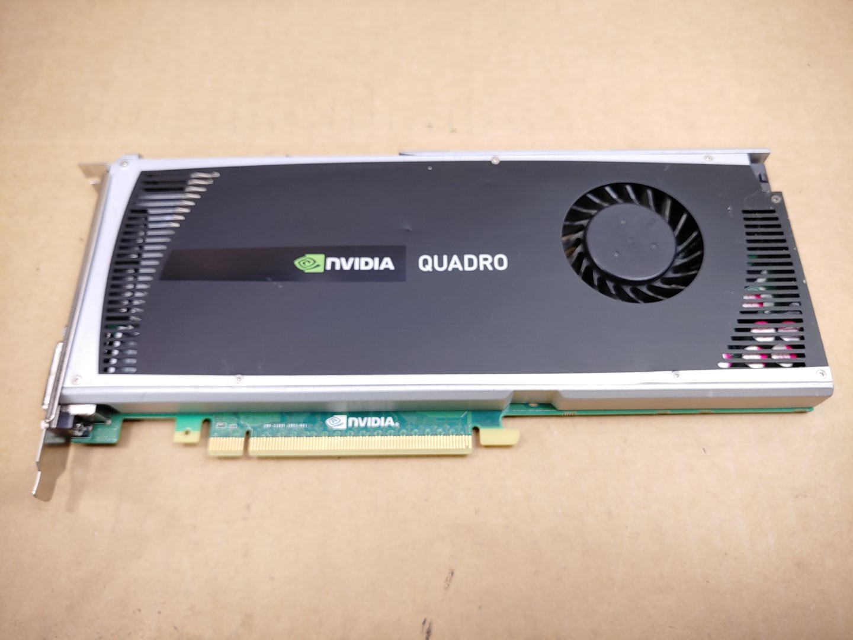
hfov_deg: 67.3
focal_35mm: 26
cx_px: 426
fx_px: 641
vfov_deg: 53.1
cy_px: 320
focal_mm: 4.36
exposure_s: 1/120
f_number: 1.8
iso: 50
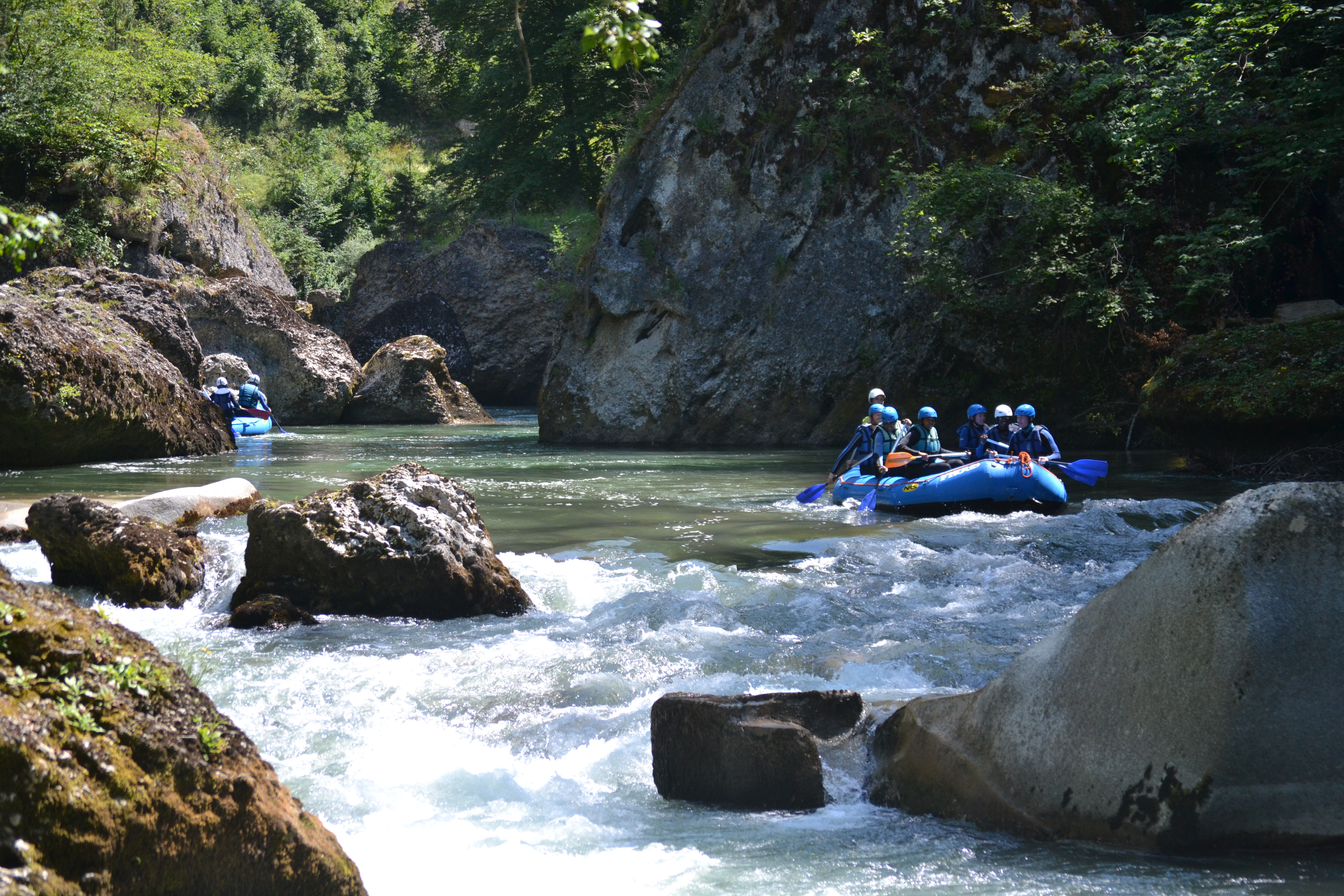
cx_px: 672
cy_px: 448
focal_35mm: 102
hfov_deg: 20.0
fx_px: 3808
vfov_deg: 13.4
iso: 400
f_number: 4.5
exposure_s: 1/1000
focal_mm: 68
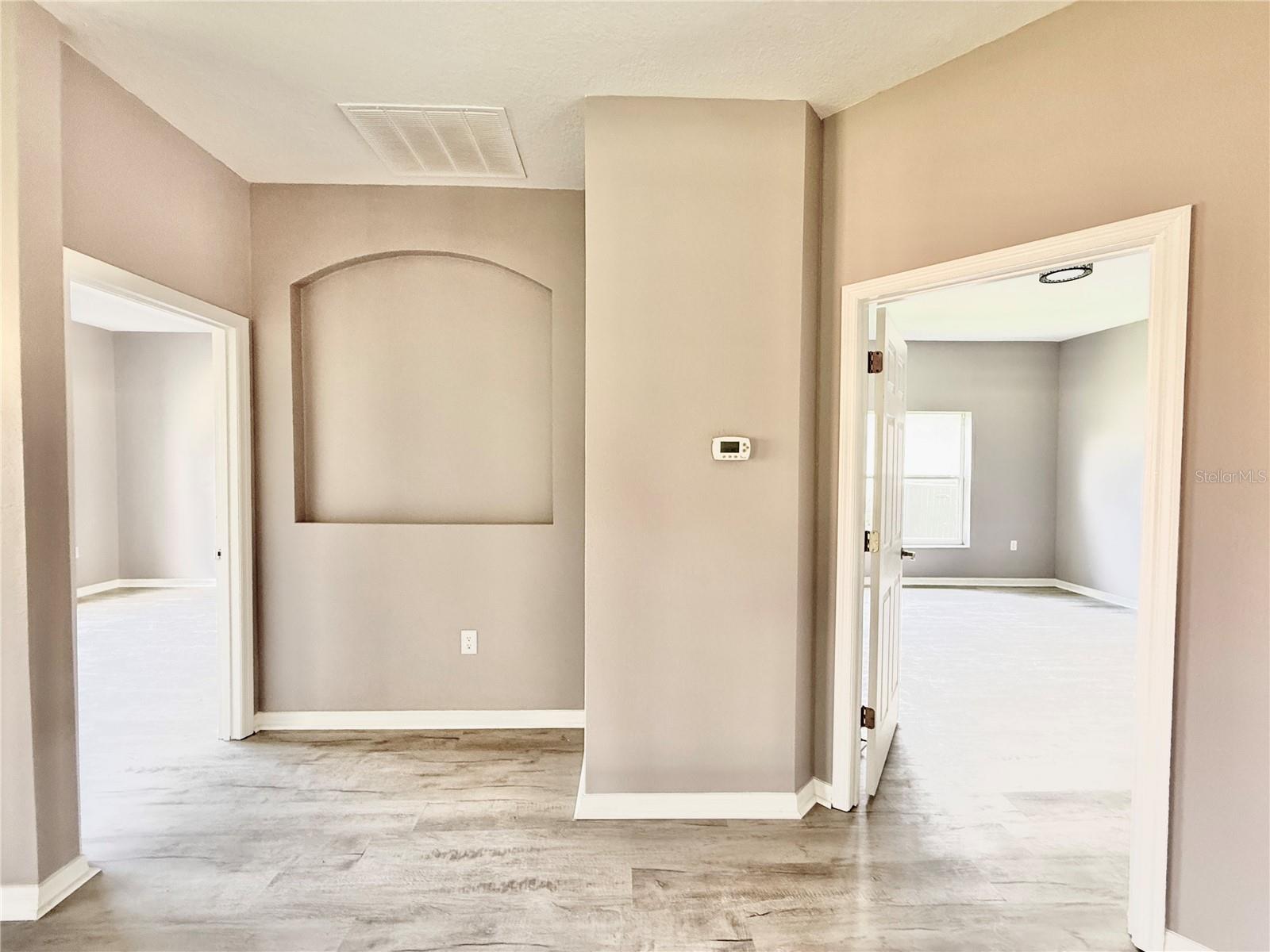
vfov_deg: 85.7
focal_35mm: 14
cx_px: 635
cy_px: 476
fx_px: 514
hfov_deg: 102.1
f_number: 2.2
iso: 400
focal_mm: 2.22
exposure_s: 1/60
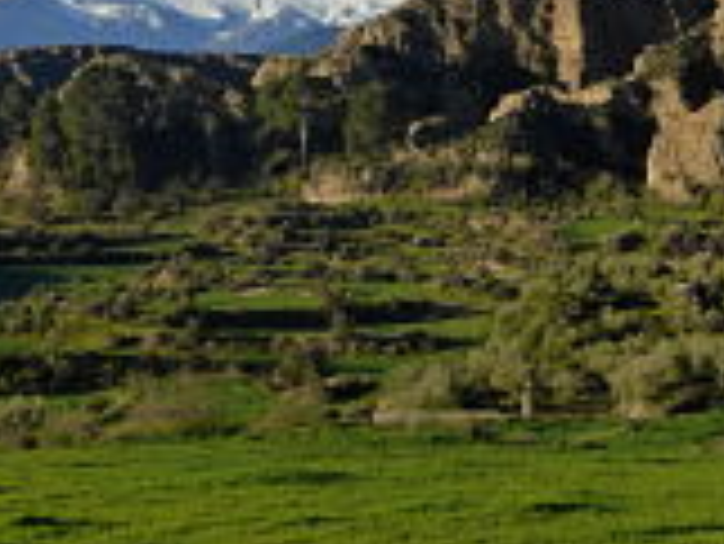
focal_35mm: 134
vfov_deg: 10.9
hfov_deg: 14.7
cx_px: 499
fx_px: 2805
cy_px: -72
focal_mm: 9.7
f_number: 4.6
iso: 160
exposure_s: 1/640
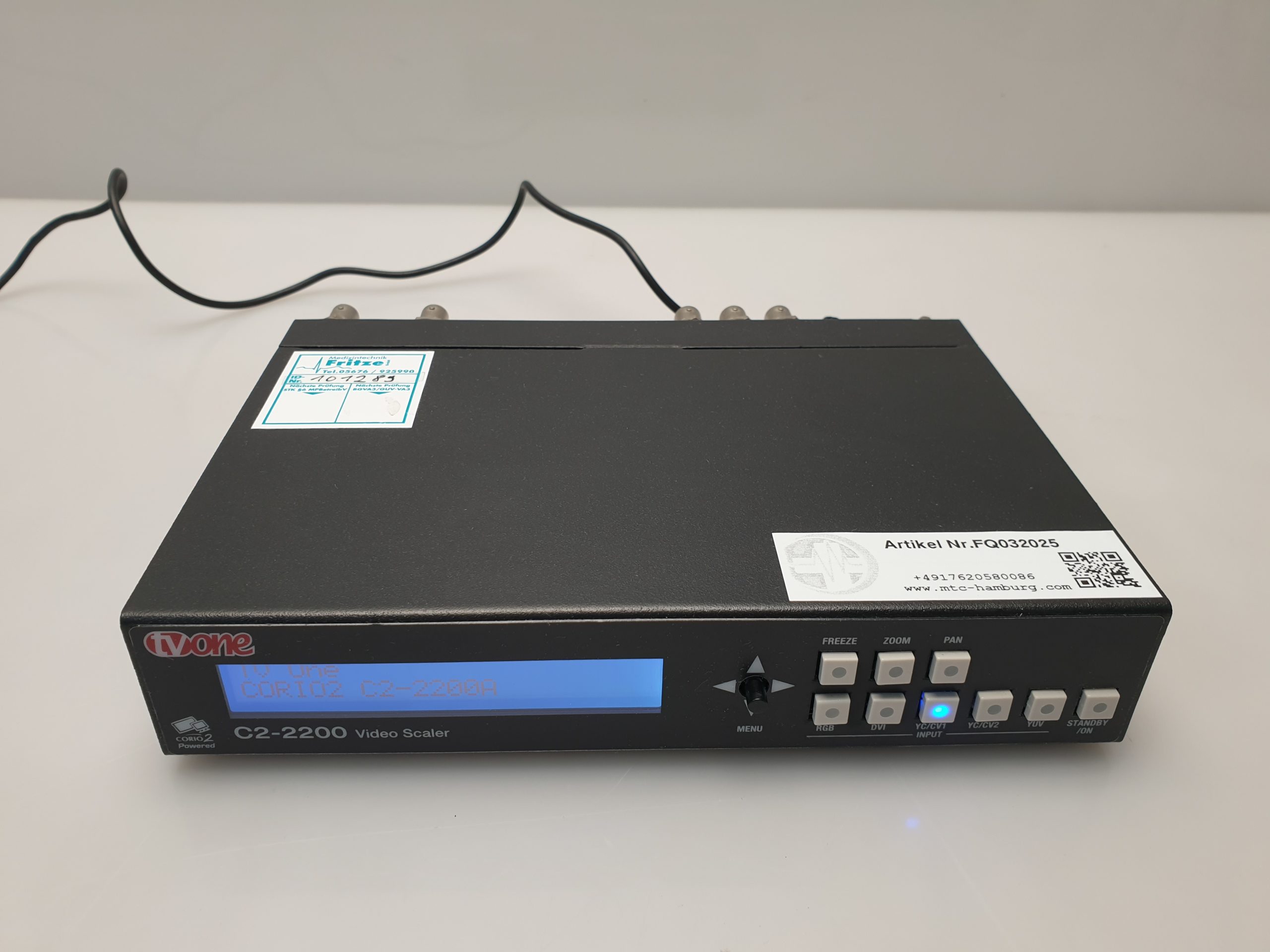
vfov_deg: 53.1
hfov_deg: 67.3
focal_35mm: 26
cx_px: 635
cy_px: 476
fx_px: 954
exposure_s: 1/50
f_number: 2.4
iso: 64
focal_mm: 4.3
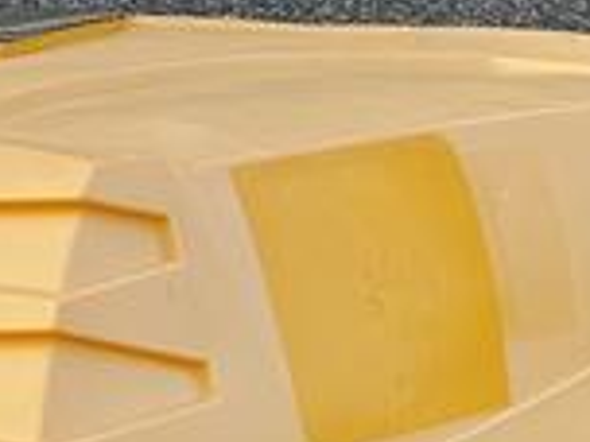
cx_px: -392
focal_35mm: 336
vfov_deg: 4.4
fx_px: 5727
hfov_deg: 5.8
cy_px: 698
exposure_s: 1/99
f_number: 2.2
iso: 25
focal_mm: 7.5
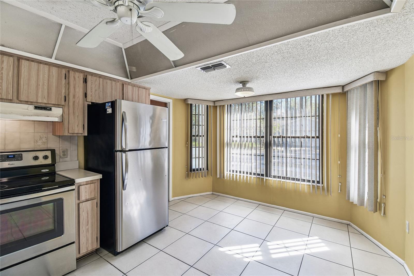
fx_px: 172
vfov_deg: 77.3
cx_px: 207
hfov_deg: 100.4
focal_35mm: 15
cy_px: 138
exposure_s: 1/3.33
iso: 100
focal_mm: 10
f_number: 7.1
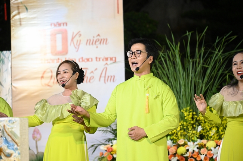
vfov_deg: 11.4
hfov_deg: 17.1
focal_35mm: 120
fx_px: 809
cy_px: 80
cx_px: 122
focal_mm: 120
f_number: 4
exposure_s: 1/250
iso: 5000
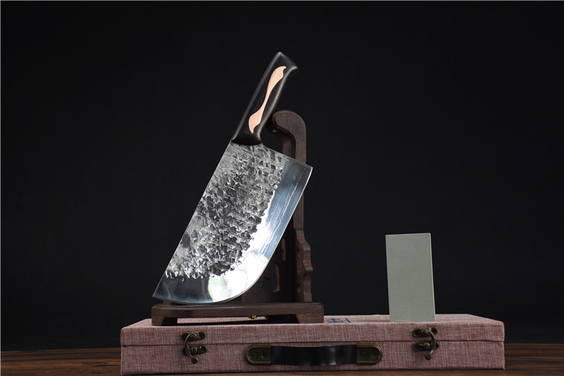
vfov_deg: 21.6
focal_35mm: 63
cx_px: 282
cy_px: 188
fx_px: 987
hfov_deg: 31.9
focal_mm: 42
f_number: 4.5
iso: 100
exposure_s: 1/30
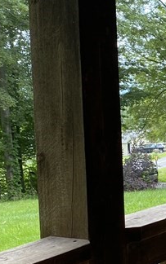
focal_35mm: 87
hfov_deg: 13.8
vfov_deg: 23.8
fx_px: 629
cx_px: 276
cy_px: 156
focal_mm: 4.25
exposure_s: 1/122
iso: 50
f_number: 1.8
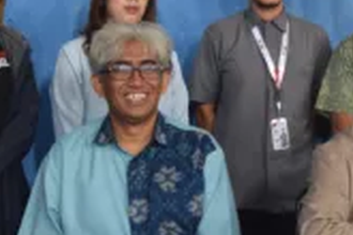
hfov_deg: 19.3
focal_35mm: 103
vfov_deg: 13.0
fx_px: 1010
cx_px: 352
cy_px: -35
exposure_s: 1/15
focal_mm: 20
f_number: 3.8
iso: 400
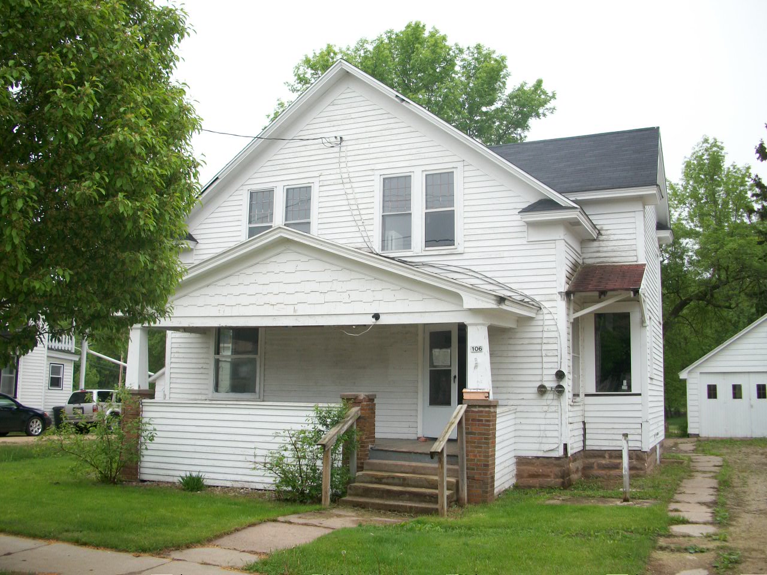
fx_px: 776
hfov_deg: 52.6
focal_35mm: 35
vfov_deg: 40.7
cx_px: 384
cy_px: 288
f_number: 3.1
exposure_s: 1/100
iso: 80
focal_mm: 6.3
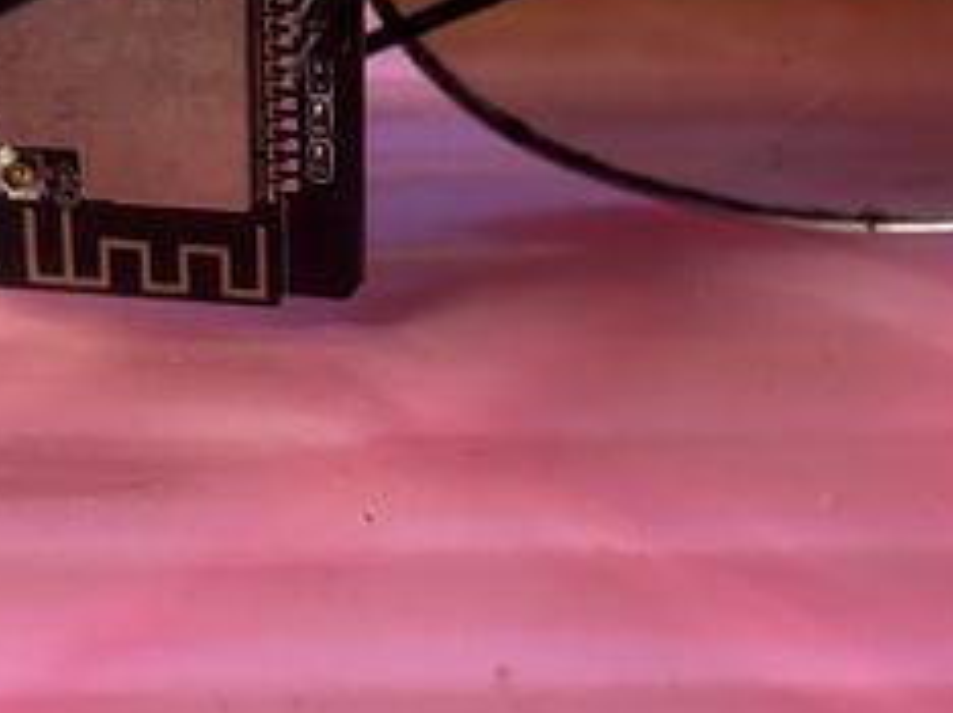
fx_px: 2338
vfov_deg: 17.3
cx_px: 383
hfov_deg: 23.0
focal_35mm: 85
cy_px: 226
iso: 640
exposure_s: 1/33
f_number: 1.6
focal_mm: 5.96
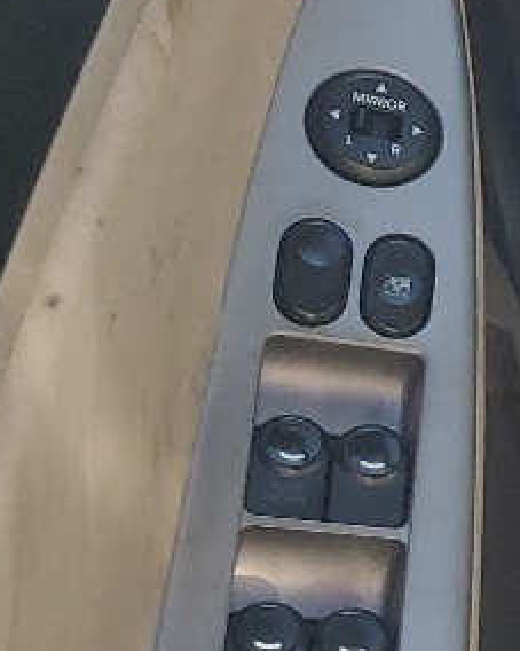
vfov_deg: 13.4
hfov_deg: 8.2
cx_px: 1805
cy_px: 131
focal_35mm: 143
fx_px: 2752
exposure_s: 1/417
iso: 50
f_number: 1.5
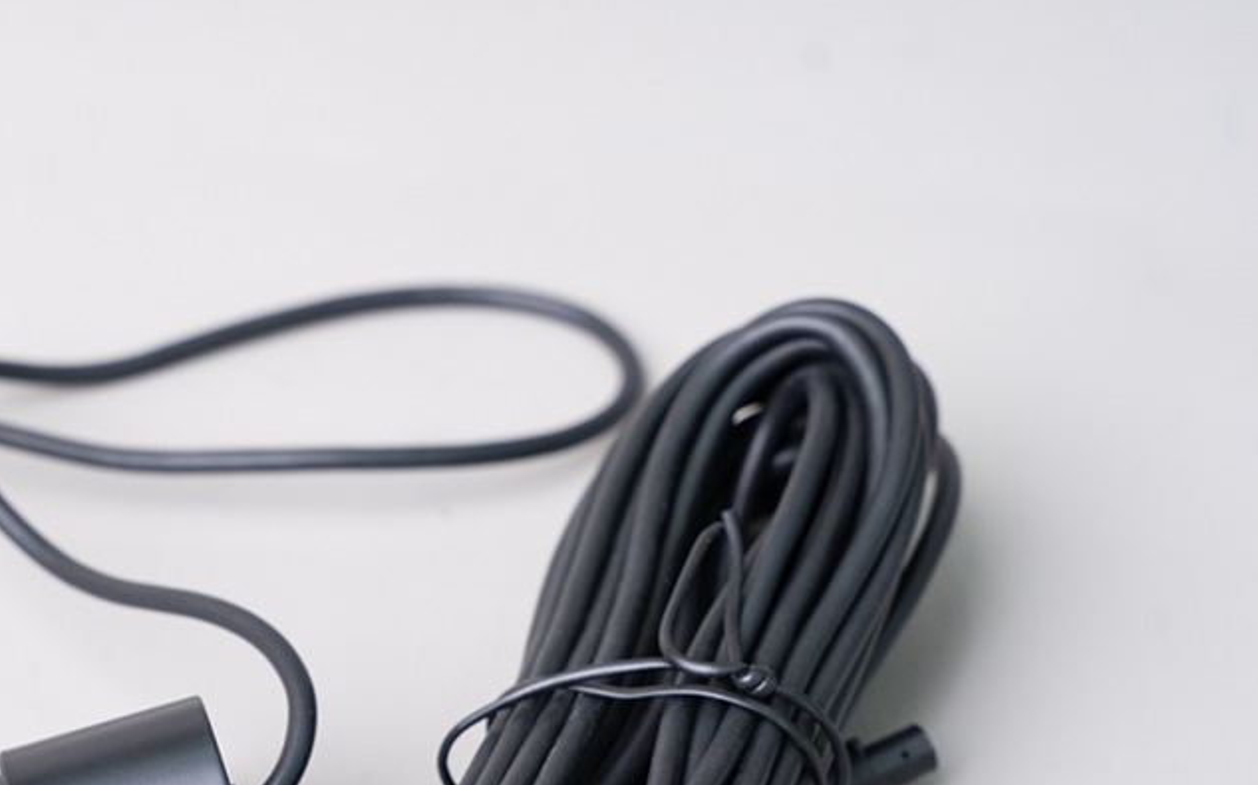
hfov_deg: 15.2
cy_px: 735
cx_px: 345
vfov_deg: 9.5
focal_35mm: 137
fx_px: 4695
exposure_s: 1/100
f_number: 7.1
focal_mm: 70
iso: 1000
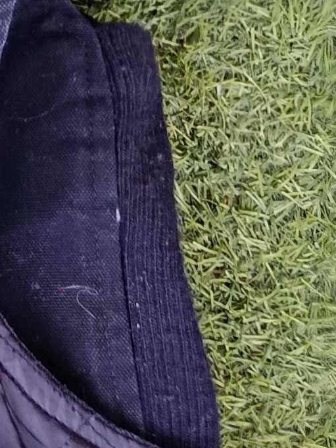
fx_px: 1824
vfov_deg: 12.2
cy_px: -491
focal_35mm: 141
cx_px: -644
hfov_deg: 8.8
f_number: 1.7
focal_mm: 5.24
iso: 809
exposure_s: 1/60
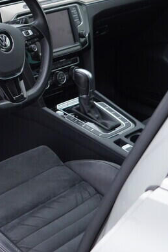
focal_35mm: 95
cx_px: -88
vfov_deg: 21.3
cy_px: 70
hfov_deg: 13.5
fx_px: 664
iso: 125
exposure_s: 1/50
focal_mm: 24
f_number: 3.2
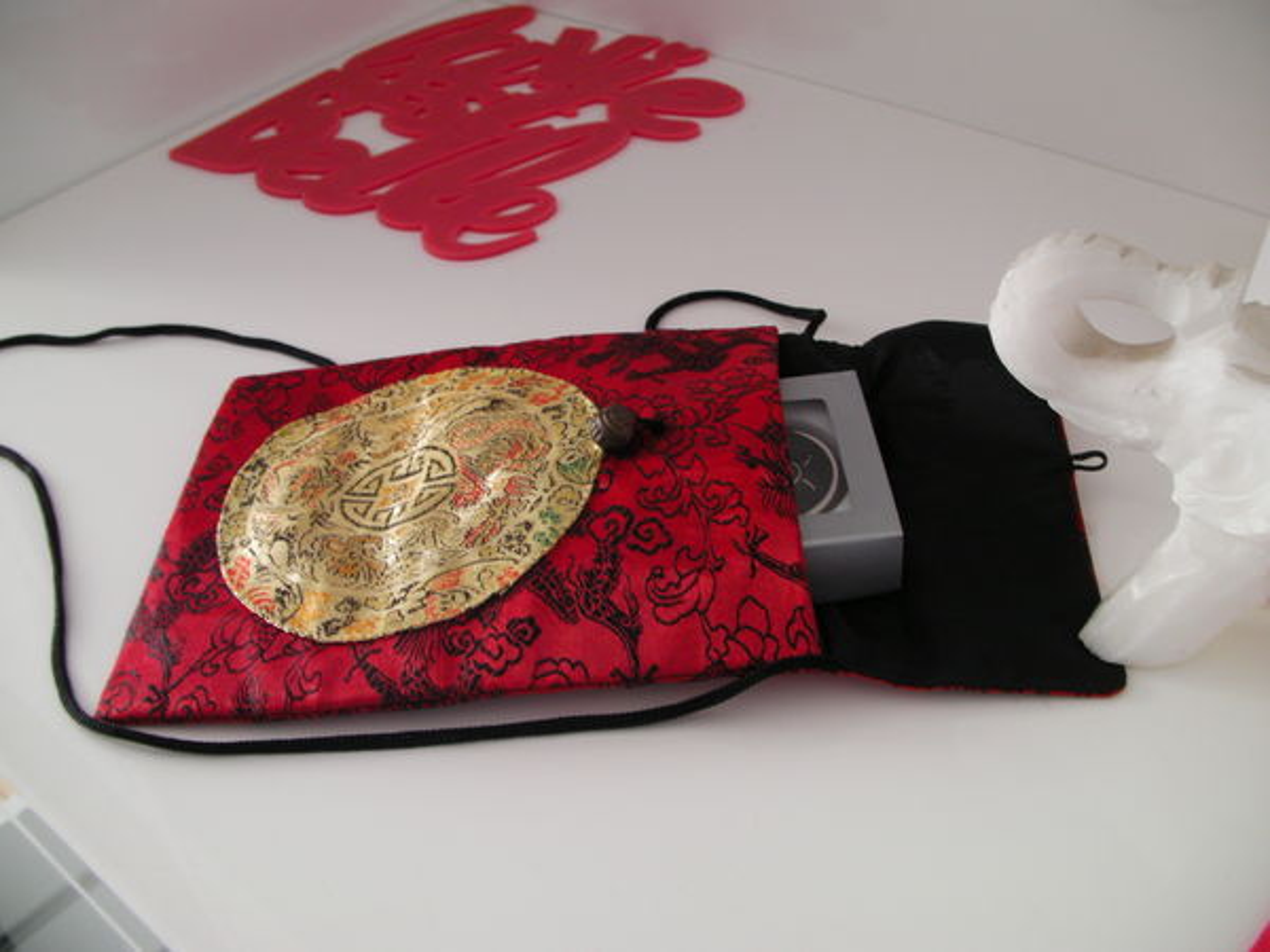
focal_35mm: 38
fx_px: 1394
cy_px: 476
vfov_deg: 37.7
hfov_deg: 49.0
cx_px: 635
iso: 92
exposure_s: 1/30
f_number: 3.5
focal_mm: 6.3
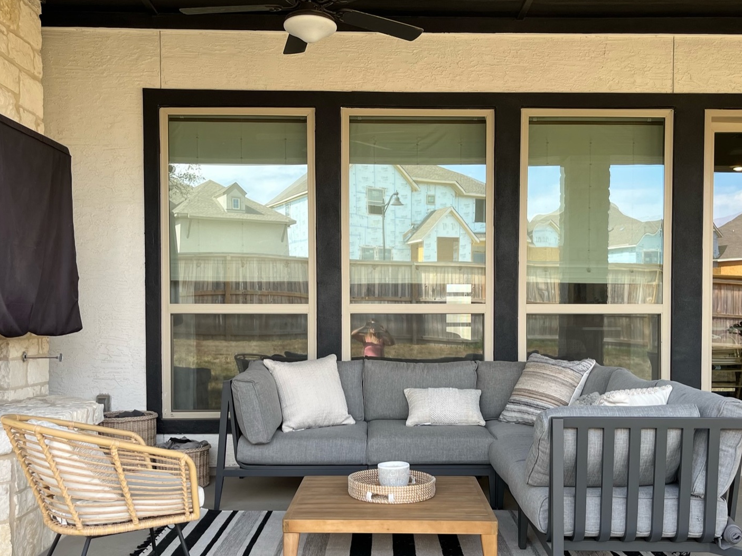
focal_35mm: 37
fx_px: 793
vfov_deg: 38.5
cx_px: 388
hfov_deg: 50.1
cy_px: 332
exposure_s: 1/387
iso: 50
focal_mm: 5.1
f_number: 1.6
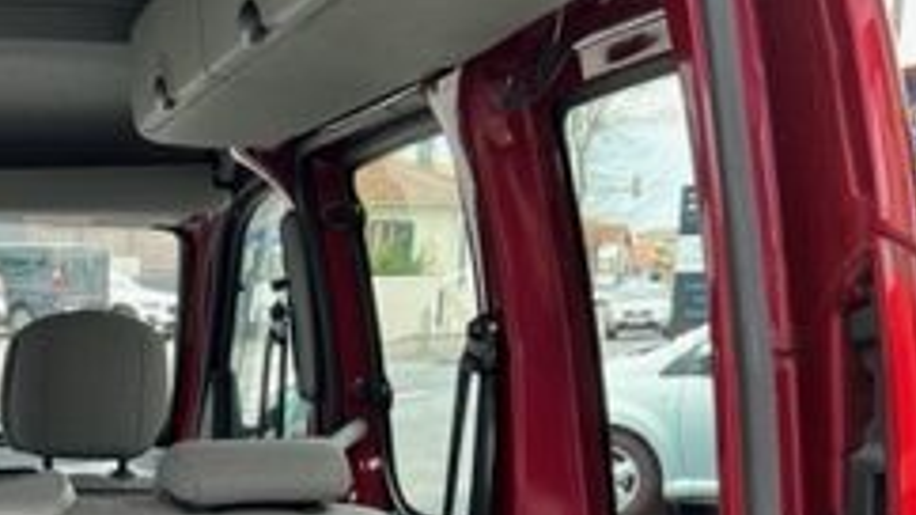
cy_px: 655
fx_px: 1821
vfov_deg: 15.4
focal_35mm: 75
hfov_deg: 25.8
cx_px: -129
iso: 50
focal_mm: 5.7
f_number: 1.5
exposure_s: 1/121
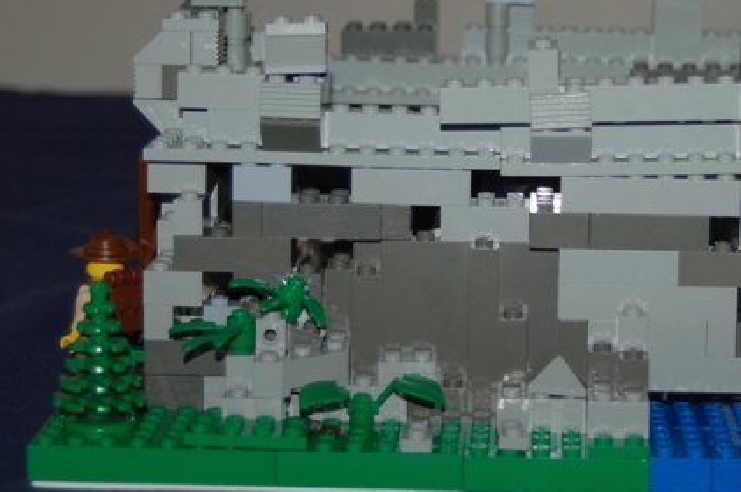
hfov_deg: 16.6
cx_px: 572
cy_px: 192
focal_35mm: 123
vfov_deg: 11.1
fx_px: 2528
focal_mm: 46
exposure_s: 1/60
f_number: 4.8
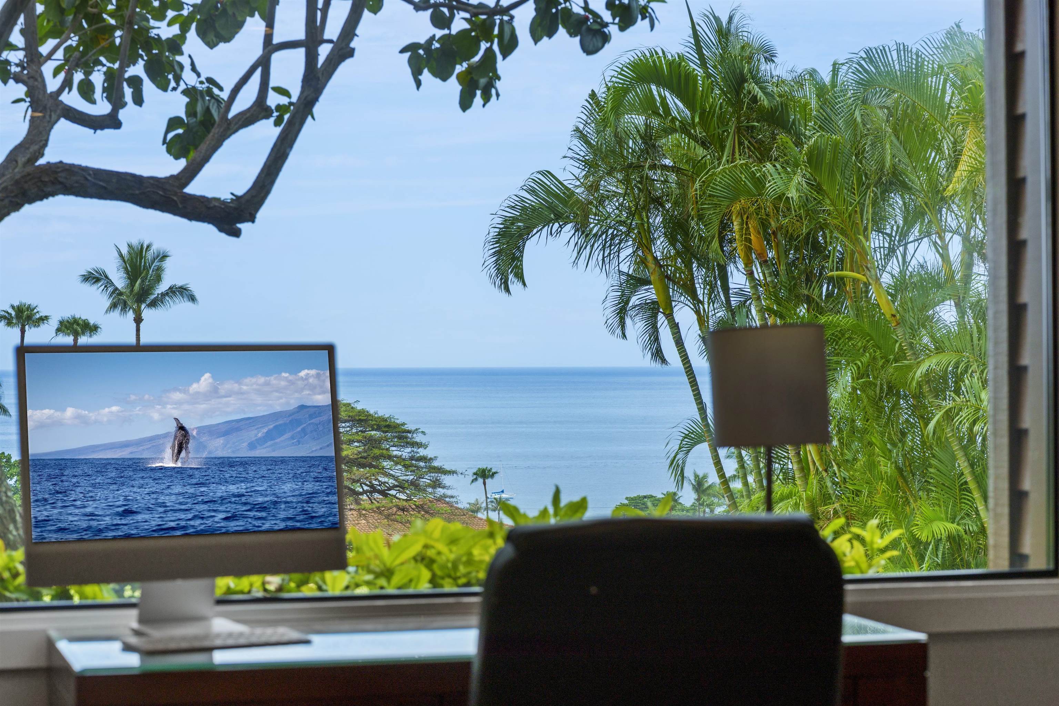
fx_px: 2500
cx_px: 530
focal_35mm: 85
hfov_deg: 23.9
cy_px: 353
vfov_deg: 16.1
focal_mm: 85
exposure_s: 1/160
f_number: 8
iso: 100
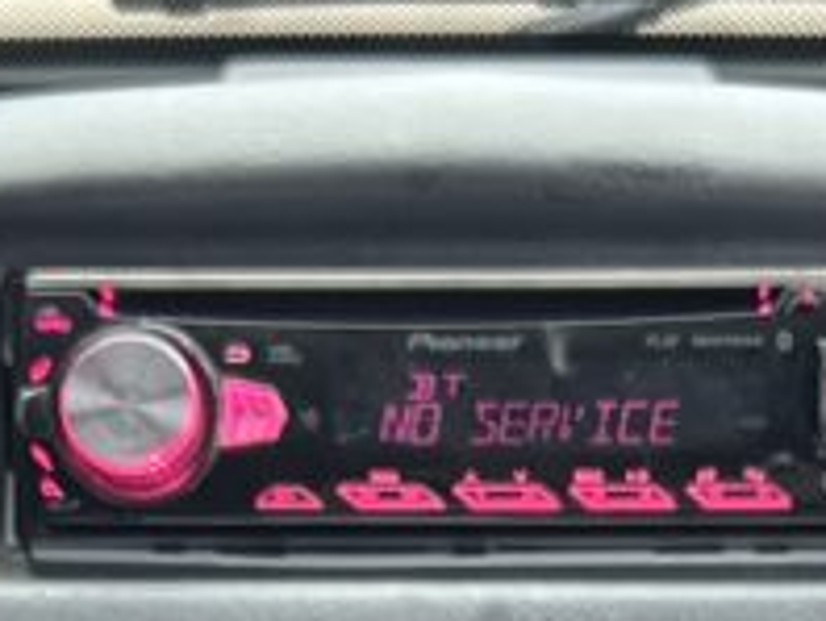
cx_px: 413
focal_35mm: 105
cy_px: 1117
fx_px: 2509
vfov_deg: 12.8
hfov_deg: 18.7
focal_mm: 5.7
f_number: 1.5
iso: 250
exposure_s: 1/60
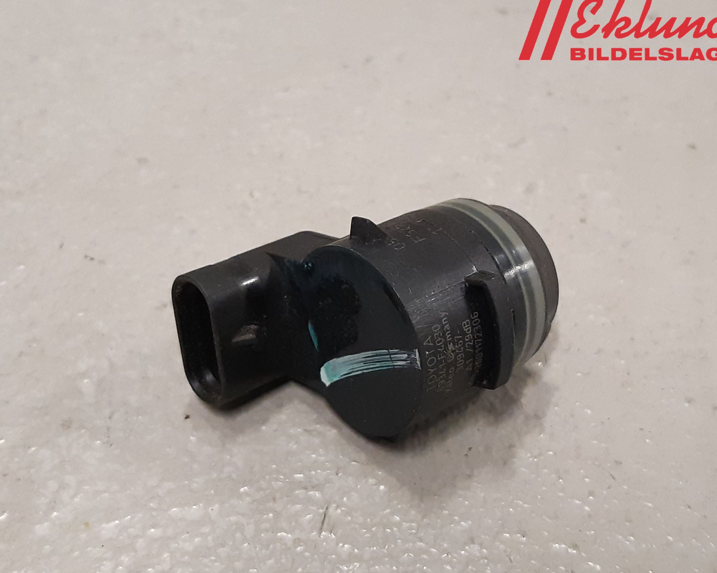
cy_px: 291
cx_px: 360
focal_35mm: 28
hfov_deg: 62.2
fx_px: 594
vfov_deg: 51.5
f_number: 1.7
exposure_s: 1/50
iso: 250
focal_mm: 3.93
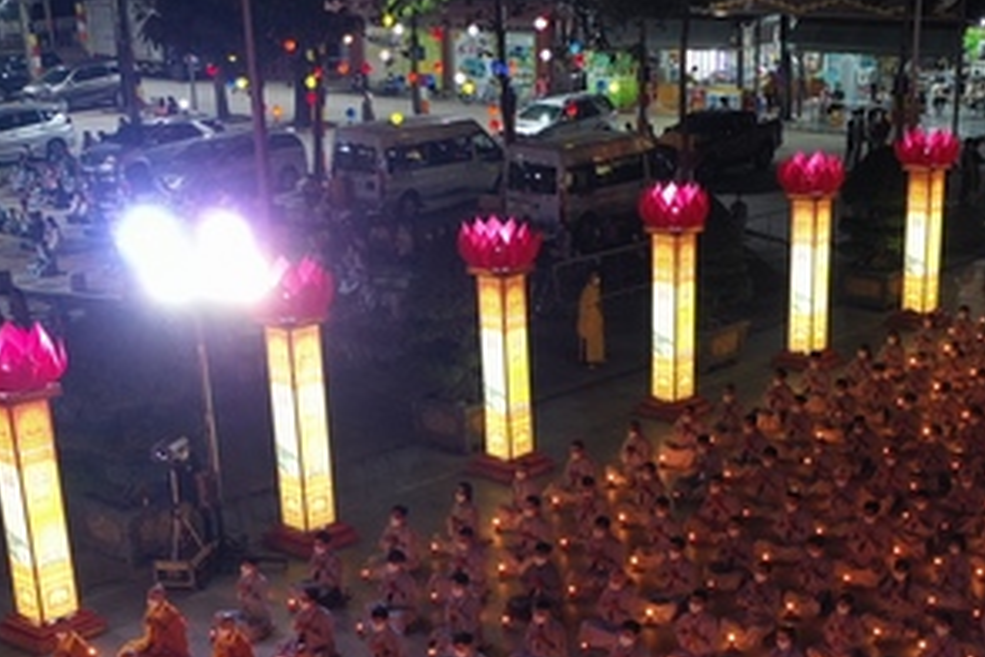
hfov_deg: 32.2
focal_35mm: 62
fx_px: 1696
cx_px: 627
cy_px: 639
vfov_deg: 21.2
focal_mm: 10.26
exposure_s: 1/15
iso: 400
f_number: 2.8
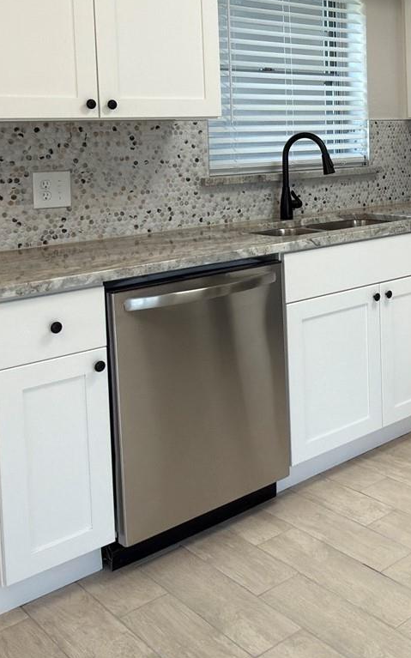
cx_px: 422
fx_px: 753
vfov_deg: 45.8
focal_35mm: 42
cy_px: 180
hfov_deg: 28.4
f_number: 2.2
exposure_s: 1/60
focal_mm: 2.22
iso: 50
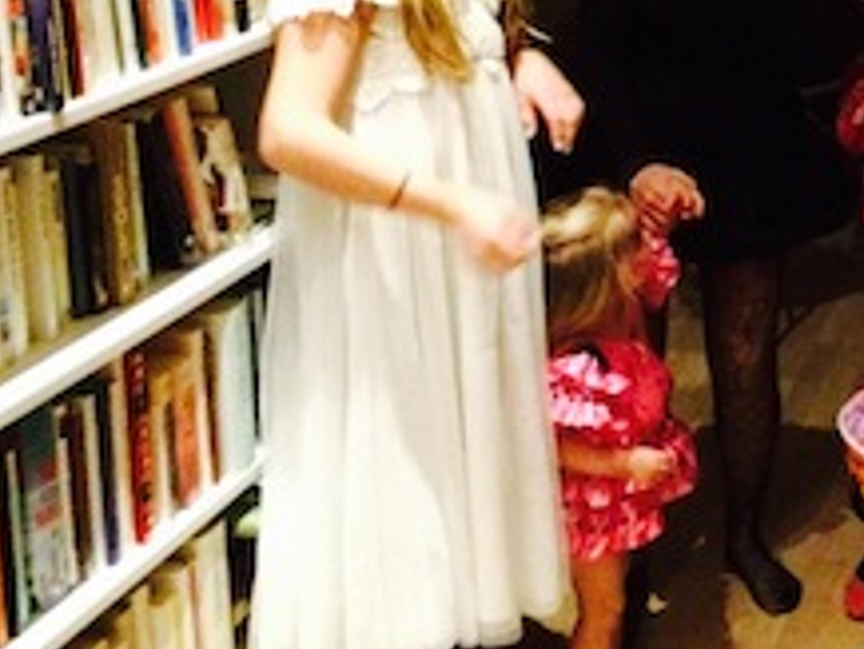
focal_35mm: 69
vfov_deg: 20.8
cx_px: 904
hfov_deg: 26.4
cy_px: 30
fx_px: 1723
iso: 1000
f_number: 2.2
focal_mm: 4.12
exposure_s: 1/15
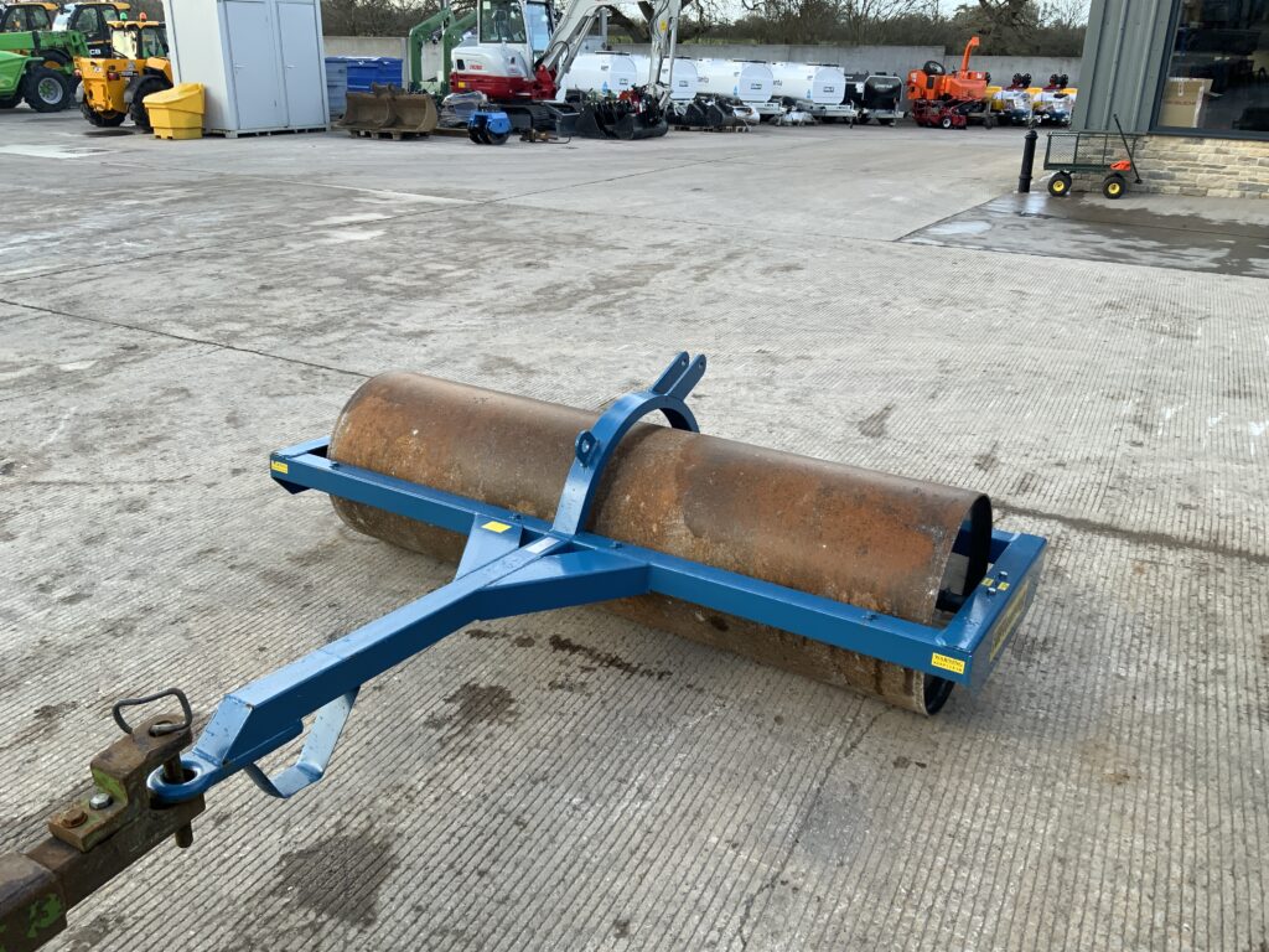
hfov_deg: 61.7
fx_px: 1063
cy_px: 476
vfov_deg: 48.2
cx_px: 634
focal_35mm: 29
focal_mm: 3
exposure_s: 1/152
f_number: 1.8
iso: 16
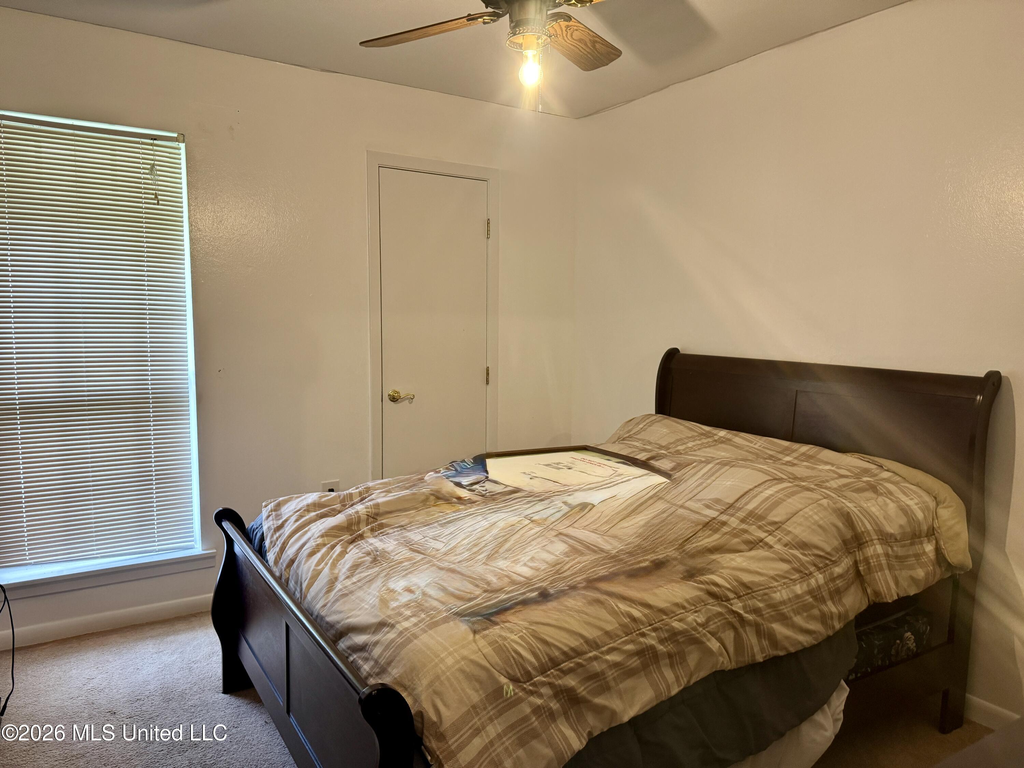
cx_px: 512
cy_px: 384
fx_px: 710
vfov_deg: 56.8
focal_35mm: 24
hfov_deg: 71.6
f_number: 1.78
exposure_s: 1/60
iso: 250
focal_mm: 6.76
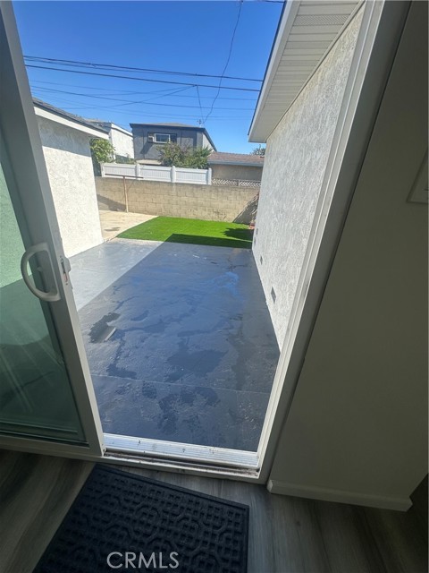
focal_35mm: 14
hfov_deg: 85.7
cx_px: 214
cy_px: 286
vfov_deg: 102.1
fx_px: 231
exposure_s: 1/754
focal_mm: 2.22
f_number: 2.2
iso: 40
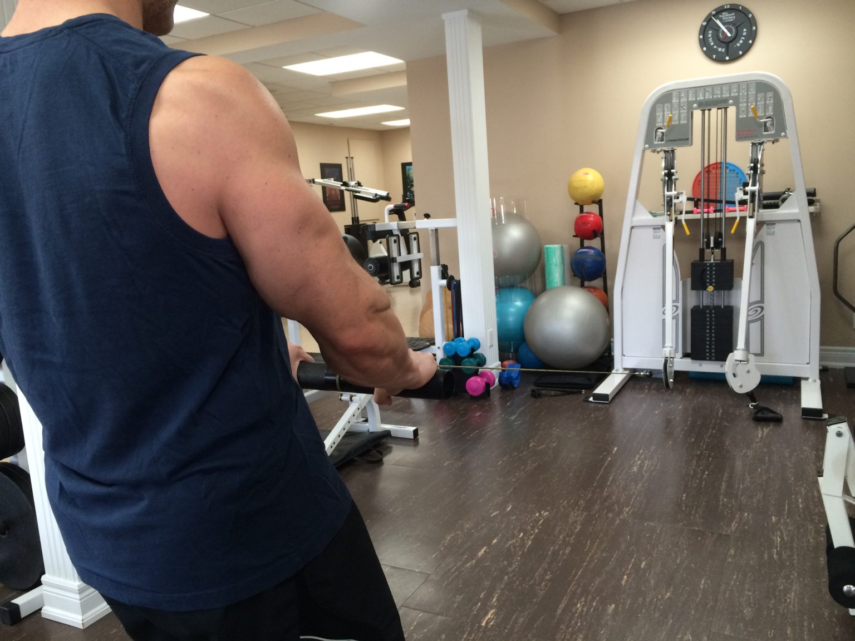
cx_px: 428
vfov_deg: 48.2
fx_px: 716
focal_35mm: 29
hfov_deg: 61.7
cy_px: 320
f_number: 2.2
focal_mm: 4.15
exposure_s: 1/30
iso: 64
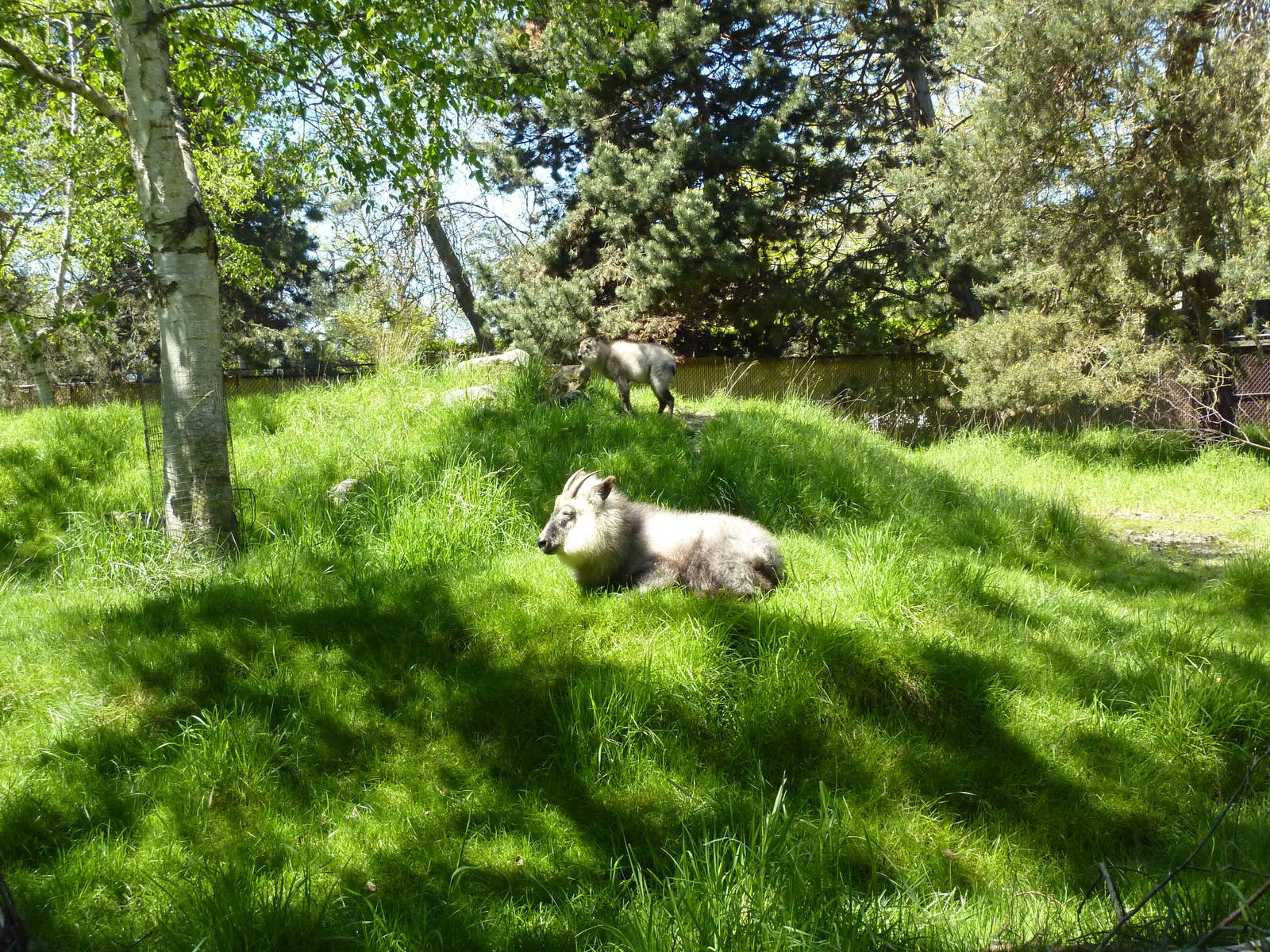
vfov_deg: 38.7
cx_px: 635
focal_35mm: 37
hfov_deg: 50.1
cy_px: 476
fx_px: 1357
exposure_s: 1/500
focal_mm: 6.1
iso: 250
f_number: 3.6
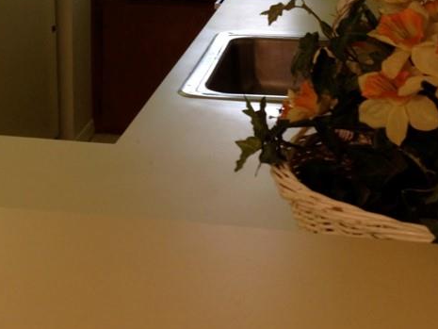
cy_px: 24
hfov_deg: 25.2
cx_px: 155
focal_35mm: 77
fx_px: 975
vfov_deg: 18.8
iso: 80
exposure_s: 1/20
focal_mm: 4.28
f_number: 2.4
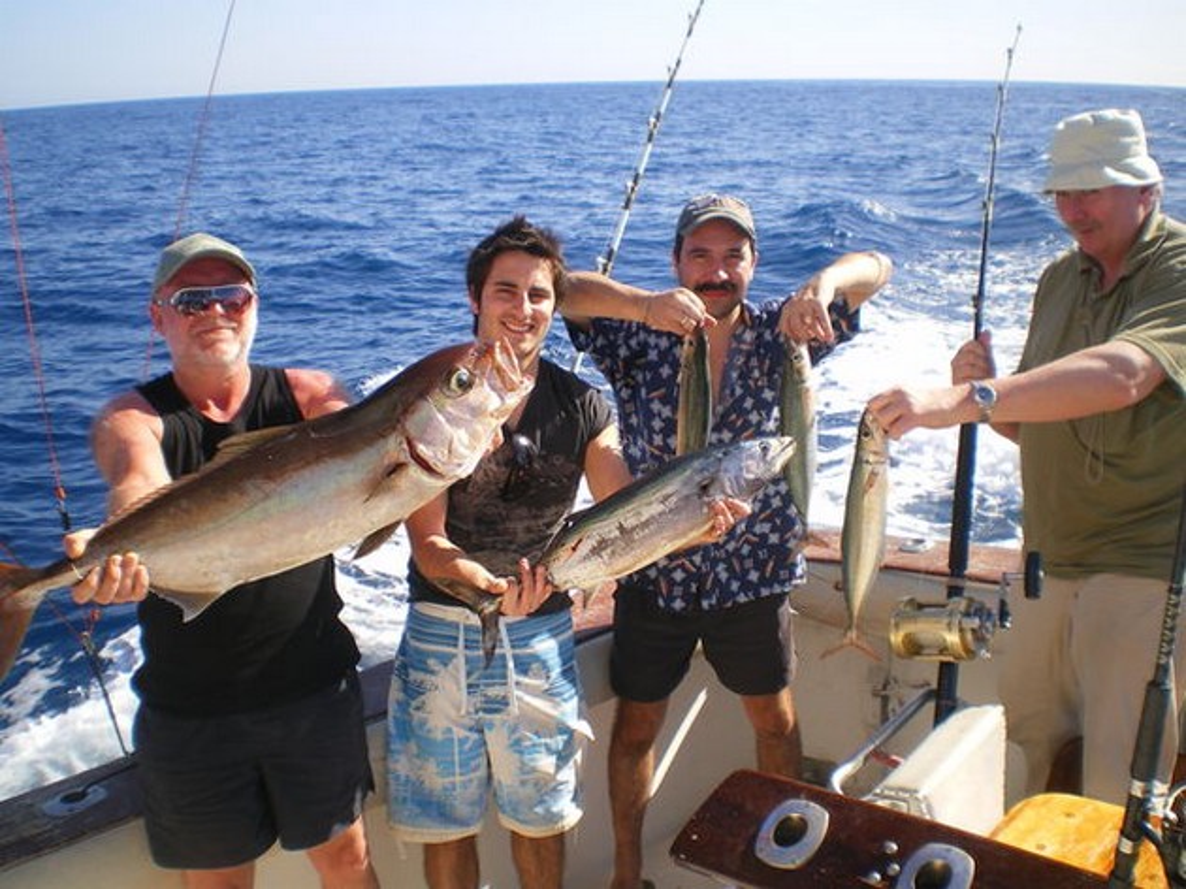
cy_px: 444
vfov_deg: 39.6
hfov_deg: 51.4
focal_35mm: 36
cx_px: 593
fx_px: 1233
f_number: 4.6
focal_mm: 6.3
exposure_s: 1/250
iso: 50
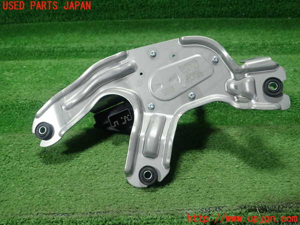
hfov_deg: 60.0
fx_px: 260
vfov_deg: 46.8
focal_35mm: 30
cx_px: 150
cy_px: 112
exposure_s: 1/125
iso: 320
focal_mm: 5.5
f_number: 2.3
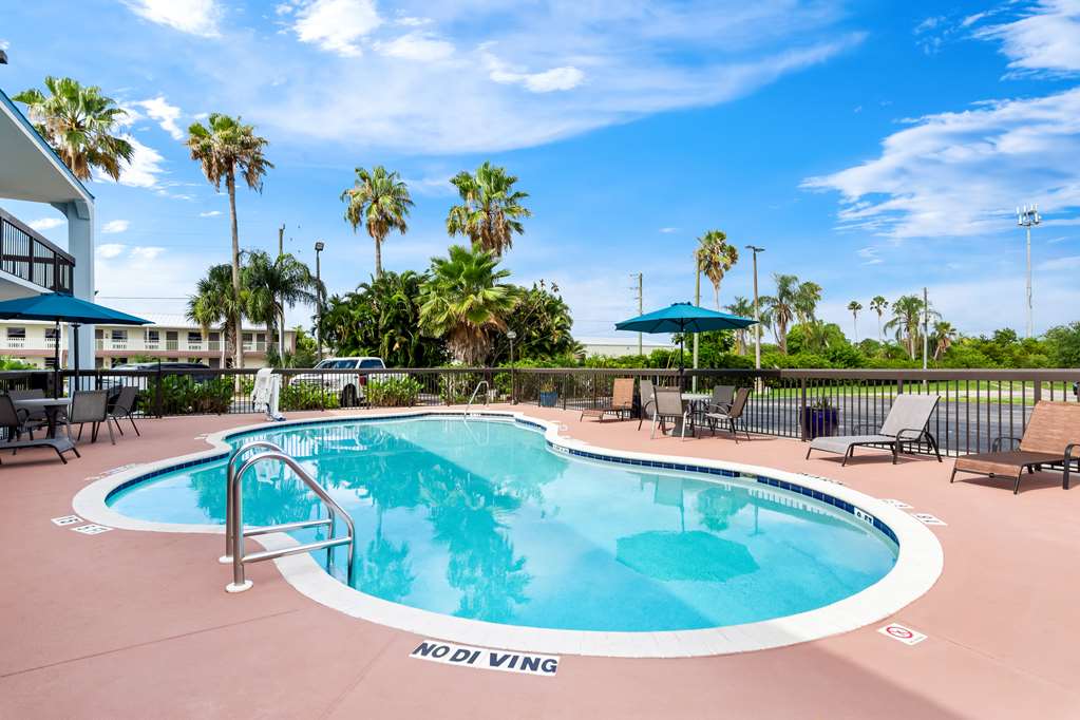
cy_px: 360
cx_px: 540
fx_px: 495
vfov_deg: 72.1
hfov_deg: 95.0
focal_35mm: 16
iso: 320
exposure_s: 1/1600
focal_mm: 11
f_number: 6.3
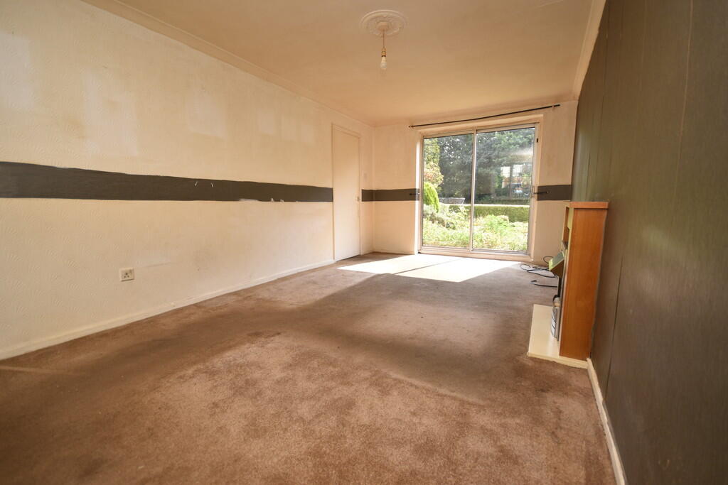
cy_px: 242
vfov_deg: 77.3
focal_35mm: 15
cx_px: 364
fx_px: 303
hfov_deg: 100.4
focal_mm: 10
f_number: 5
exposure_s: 1/200
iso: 250
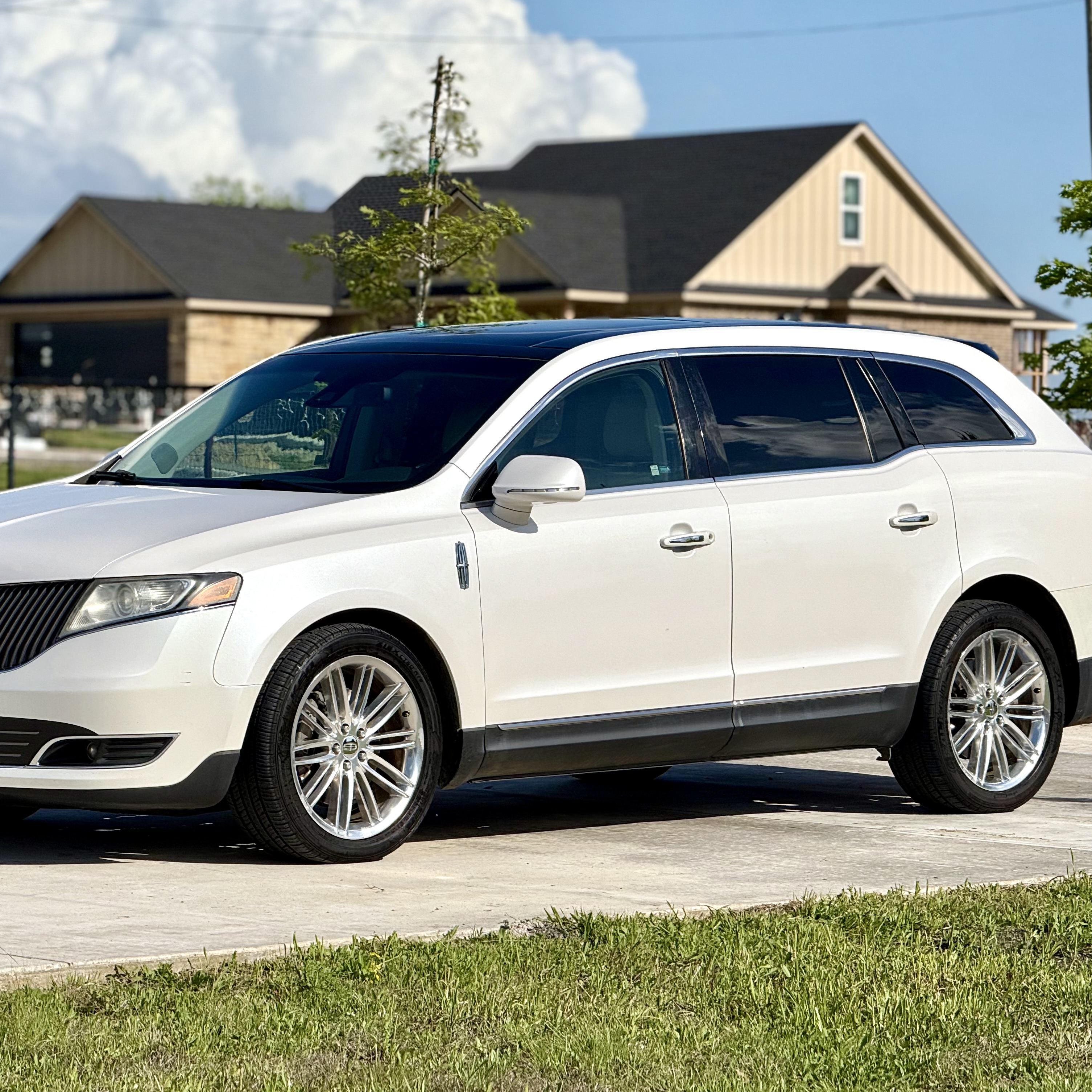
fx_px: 5068
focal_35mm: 142
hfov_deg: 12.3
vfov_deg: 12.3
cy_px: 545
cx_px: 476
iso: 50
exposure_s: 1/3344
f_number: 2.8
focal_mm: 15.66
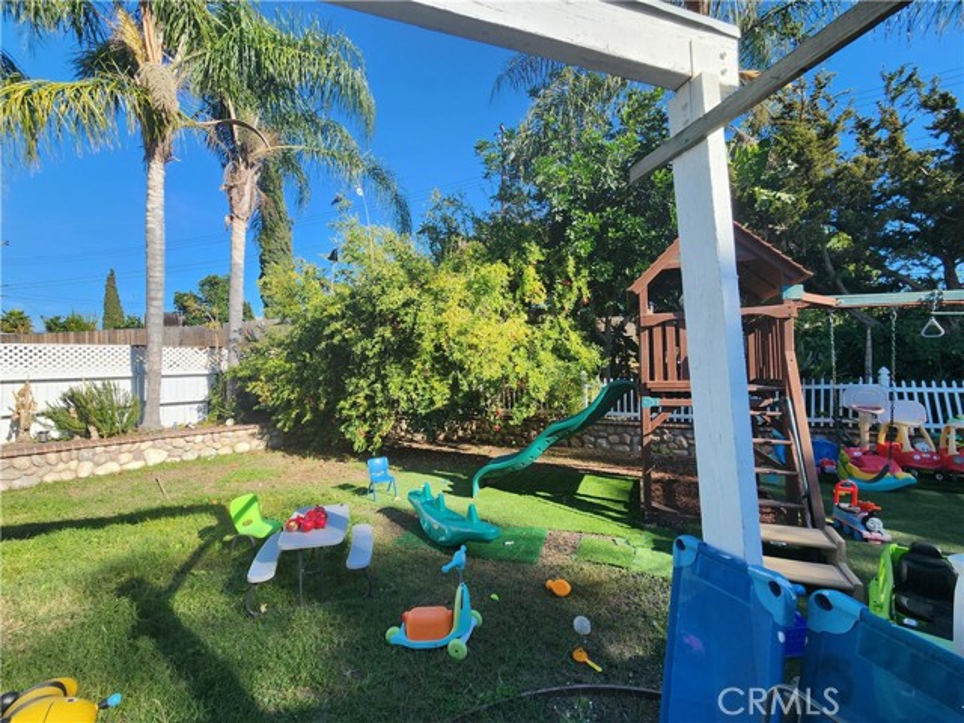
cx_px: 482
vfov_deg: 89.9
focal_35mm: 13
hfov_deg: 106.2
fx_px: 362
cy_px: 362
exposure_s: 1/1073
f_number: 2.2
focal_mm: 2.2
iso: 50
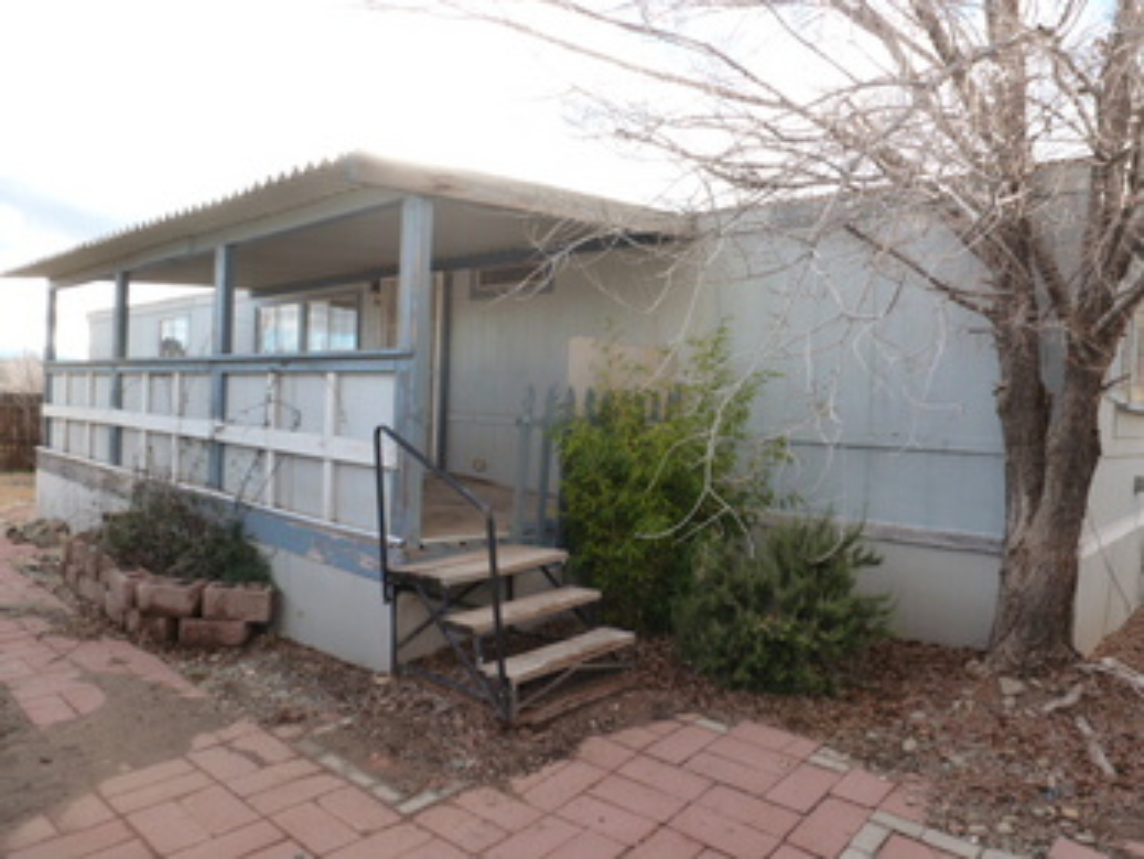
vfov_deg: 56.9
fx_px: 794
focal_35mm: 24
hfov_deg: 71.6
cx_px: 572
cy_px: 430
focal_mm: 4.3
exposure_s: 1/125
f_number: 4
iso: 160
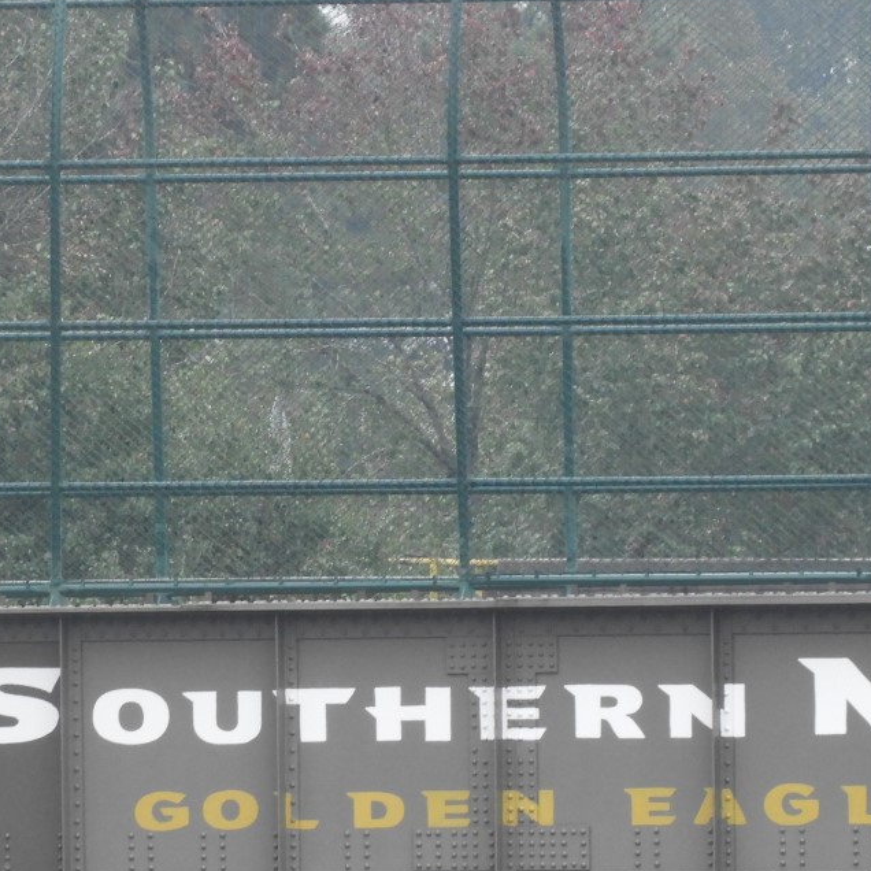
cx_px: 273
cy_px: 530
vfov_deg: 1.9
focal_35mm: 901
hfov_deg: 1.9
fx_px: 25649
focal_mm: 80.6
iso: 400
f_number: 5.6
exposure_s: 1/200
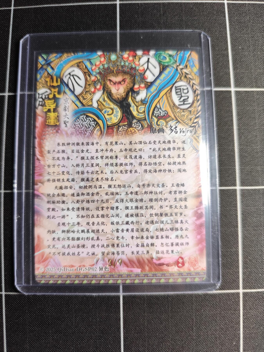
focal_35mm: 23
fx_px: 234
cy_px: 176
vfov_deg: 73.9
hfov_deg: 58.9
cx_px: 132
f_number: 1.65
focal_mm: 6.14
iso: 640
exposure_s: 1/100
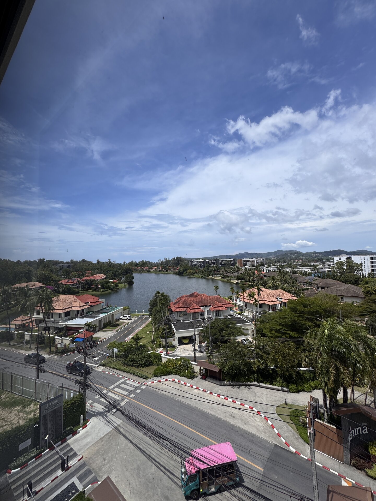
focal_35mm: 14
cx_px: 188
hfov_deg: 85.7
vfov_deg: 102.1
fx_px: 203
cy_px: 250
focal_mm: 2.22
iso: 50
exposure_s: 1/1672
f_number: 2.2
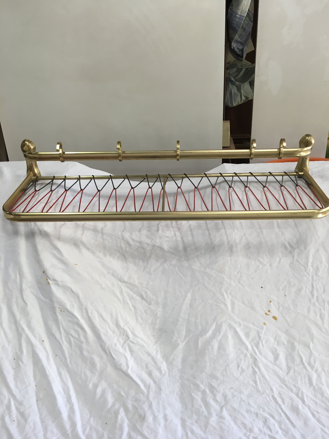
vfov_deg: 61.7
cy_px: 220
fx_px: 367
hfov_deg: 48.2
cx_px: 164
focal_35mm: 29
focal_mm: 4.15
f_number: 2.2
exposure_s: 1/33
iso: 32
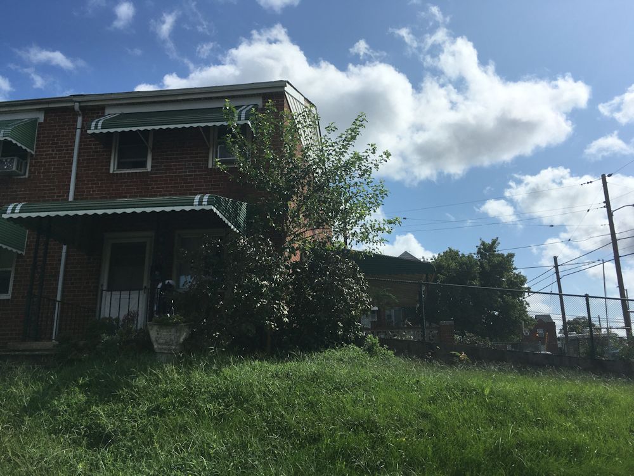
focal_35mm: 29
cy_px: 238
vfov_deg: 48.2
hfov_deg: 61.7
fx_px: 531
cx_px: 317
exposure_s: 1/4049
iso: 25
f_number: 2.2
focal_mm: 4.15
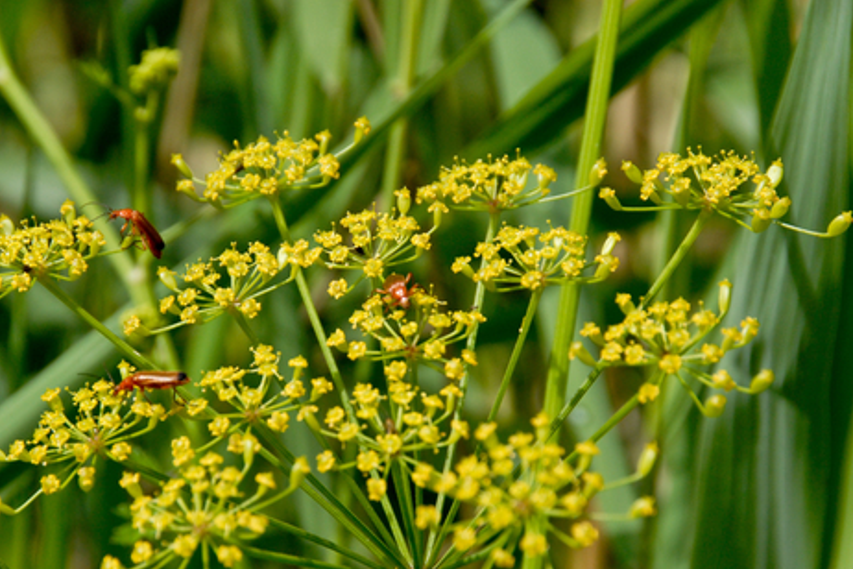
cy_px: 360
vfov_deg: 5.2
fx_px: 6247
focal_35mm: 264
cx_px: 347
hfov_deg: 7.8
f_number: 11
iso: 320
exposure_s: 1/500
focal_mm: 135
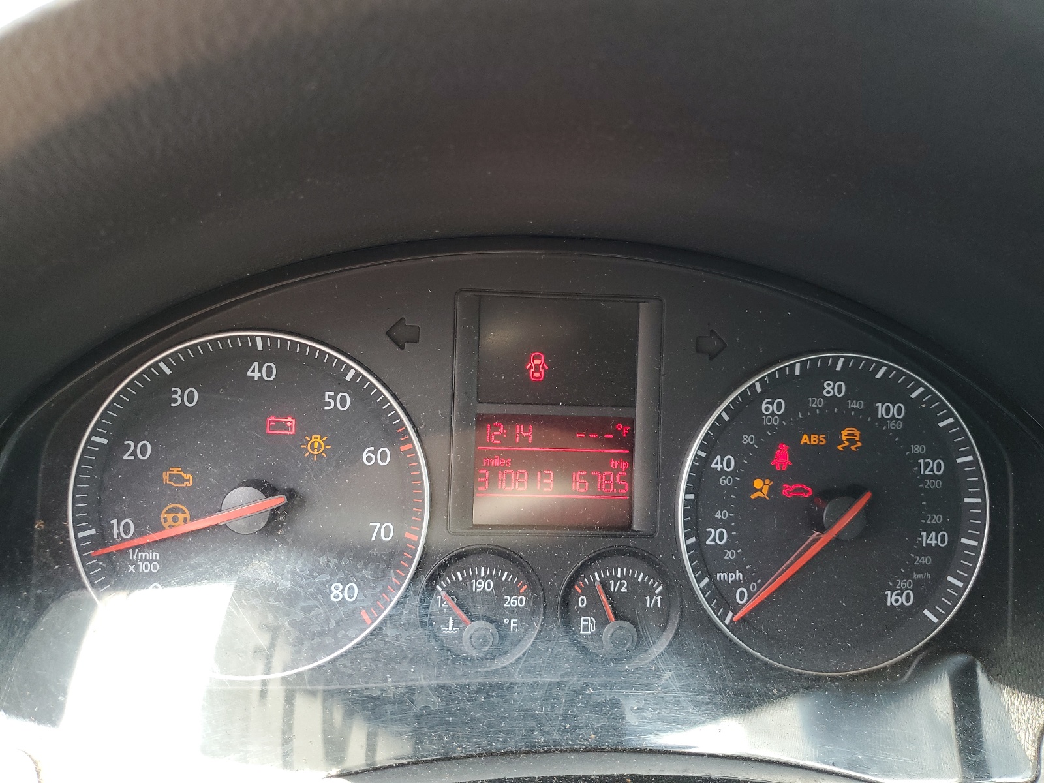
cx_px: 522
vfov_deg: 53.1
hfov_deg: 67.3
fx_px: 784
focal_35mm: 26
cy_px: 392
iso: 91
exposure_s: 1/120
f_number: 1.5
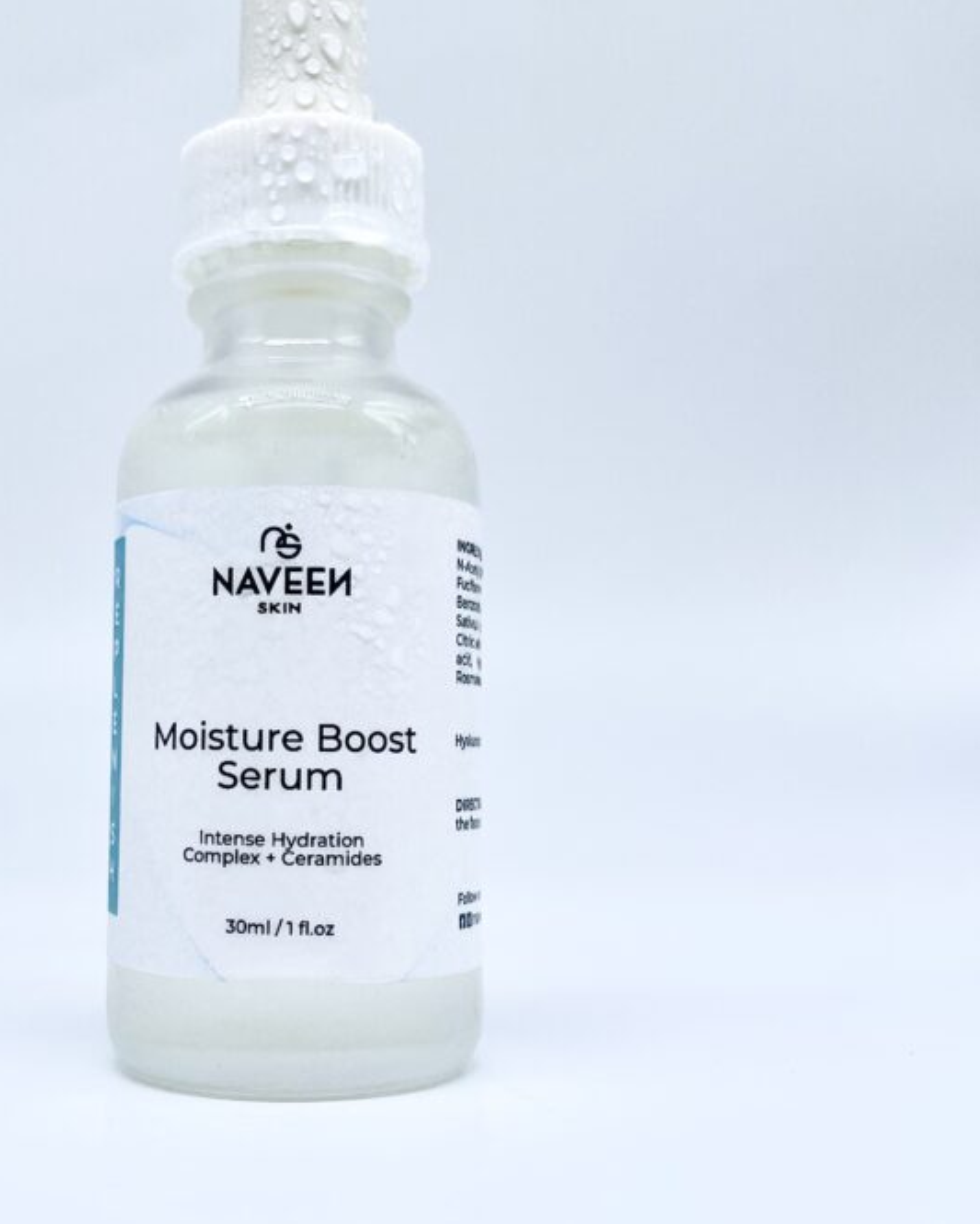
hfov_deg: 37.6
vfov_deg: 46.8
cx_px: 283
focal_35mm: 39
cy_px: 632
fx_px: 1414
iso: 32
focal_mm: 4.2
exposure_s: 1/1642
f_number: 1.6
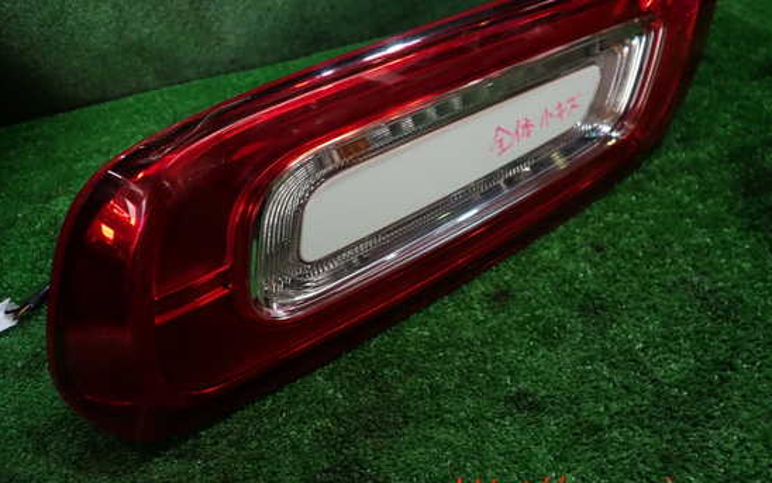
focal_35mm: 29
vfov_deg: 43.0
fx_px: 610
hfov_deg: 64.5
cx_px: 352
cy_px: 193
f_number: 2
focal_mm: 4.5
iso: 125
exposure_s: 1/60
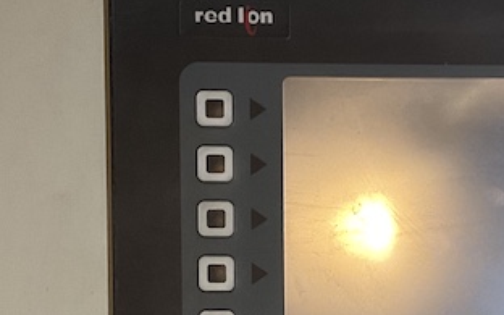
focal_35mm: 101
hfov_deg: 20.1
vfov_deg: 12.7
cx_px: 465
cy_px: 347
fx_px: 1387
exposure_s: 1/60
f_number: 1.8
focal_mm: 3
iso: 80
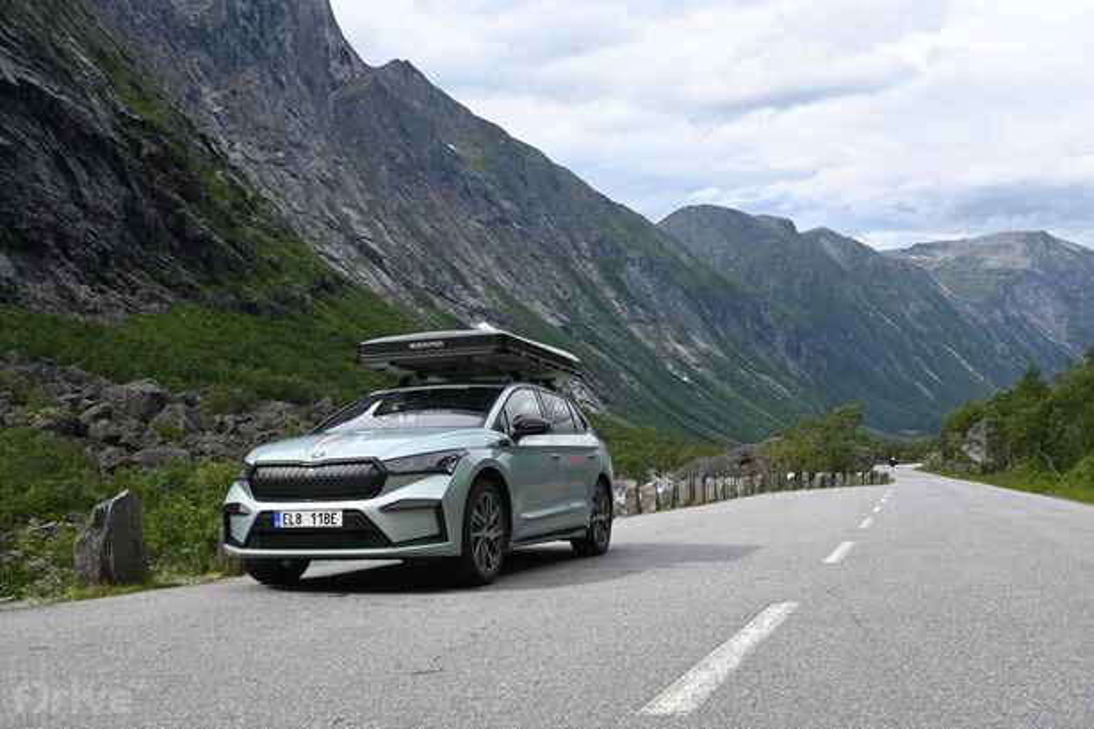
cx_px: 547
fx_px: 1025
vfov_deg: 39.1
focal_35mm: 34
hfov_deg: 56.2
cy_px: 364
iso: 100
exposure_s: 1/320
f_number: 6.3
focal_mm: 22.5
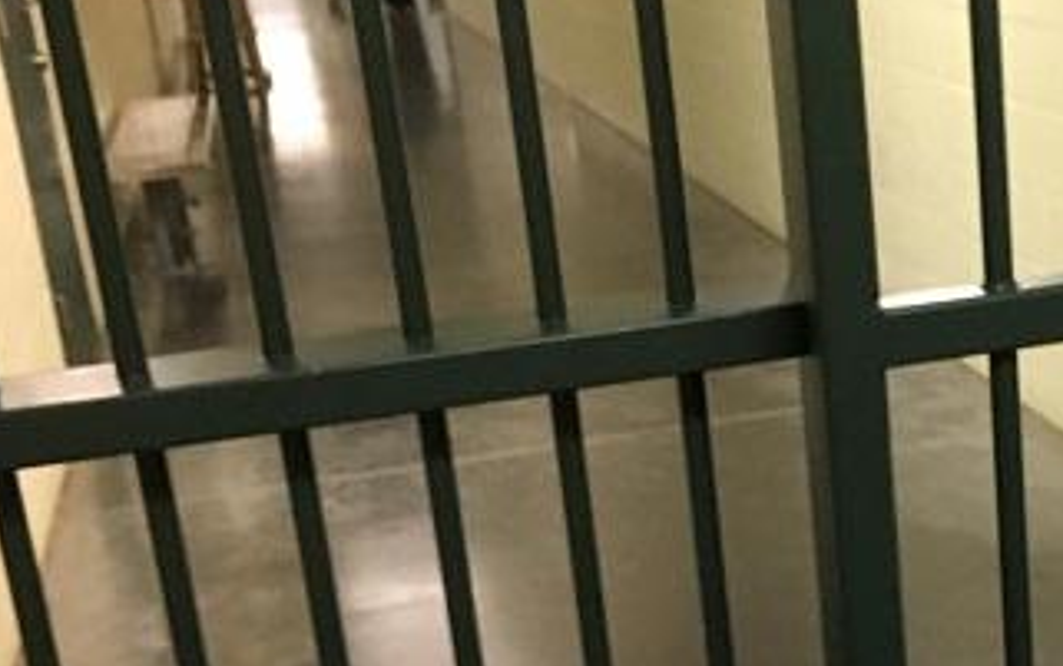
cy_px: 509
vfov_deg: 19.3
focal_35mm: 67
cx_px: 931
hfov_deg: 29.5
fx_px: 1942
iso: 200
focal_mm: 4.15
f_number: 2.2
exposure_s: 1/24
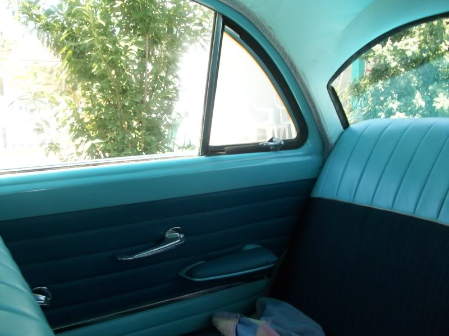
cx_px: 224
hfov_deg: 54.0
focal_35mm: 34
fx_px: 441
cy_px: 168
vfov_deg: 41.8
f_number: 2.8
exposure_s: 1/128
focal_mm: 5.7
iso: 98
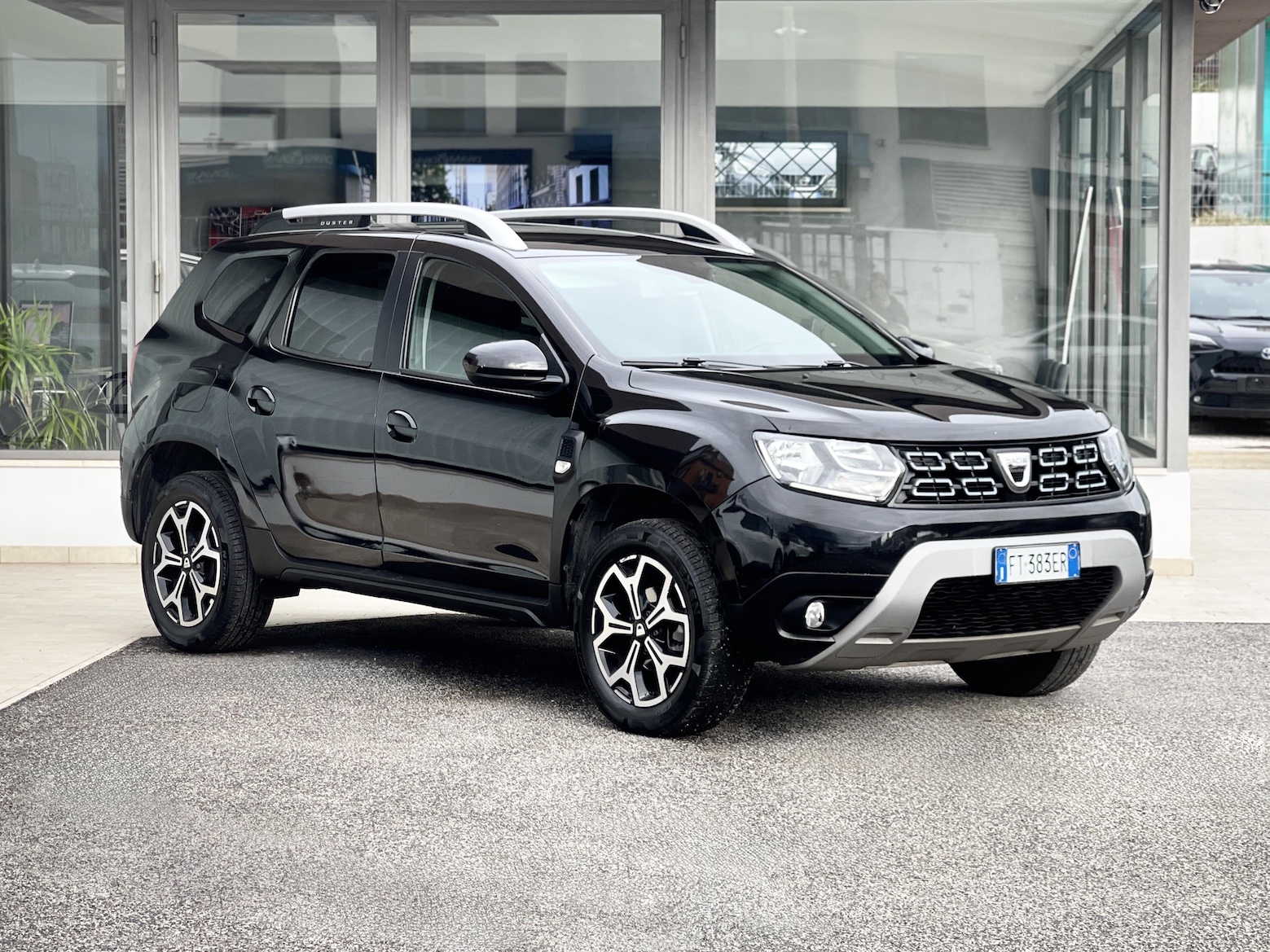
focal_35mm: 64
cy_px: 476
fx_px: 2348
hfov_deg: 30.3
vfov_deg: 22.9
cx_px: 635
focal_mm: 7.5
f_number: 2.2
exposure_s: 1/121
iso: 32
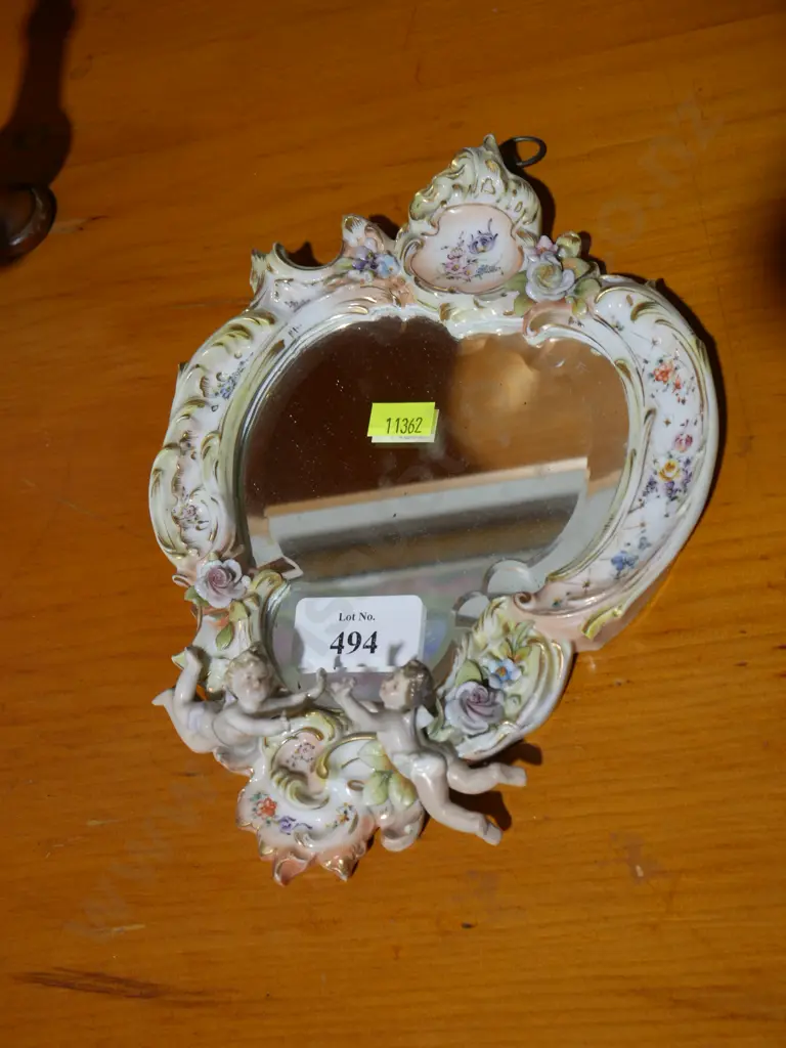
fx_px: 1514
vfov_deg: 38.2
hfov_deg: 29.1
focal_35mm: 50
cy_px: 524
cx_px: 393
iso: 400
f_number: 5.6
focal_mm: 25
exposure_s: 1/60
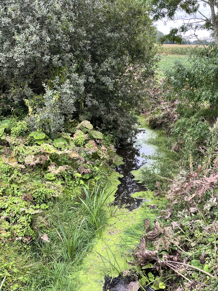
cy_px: 191
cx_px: 122
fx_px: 294
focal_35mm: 35
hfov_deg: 40.6
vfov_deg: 51.8
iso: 32
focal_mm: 4.2
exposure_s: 1/121
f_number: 1.6
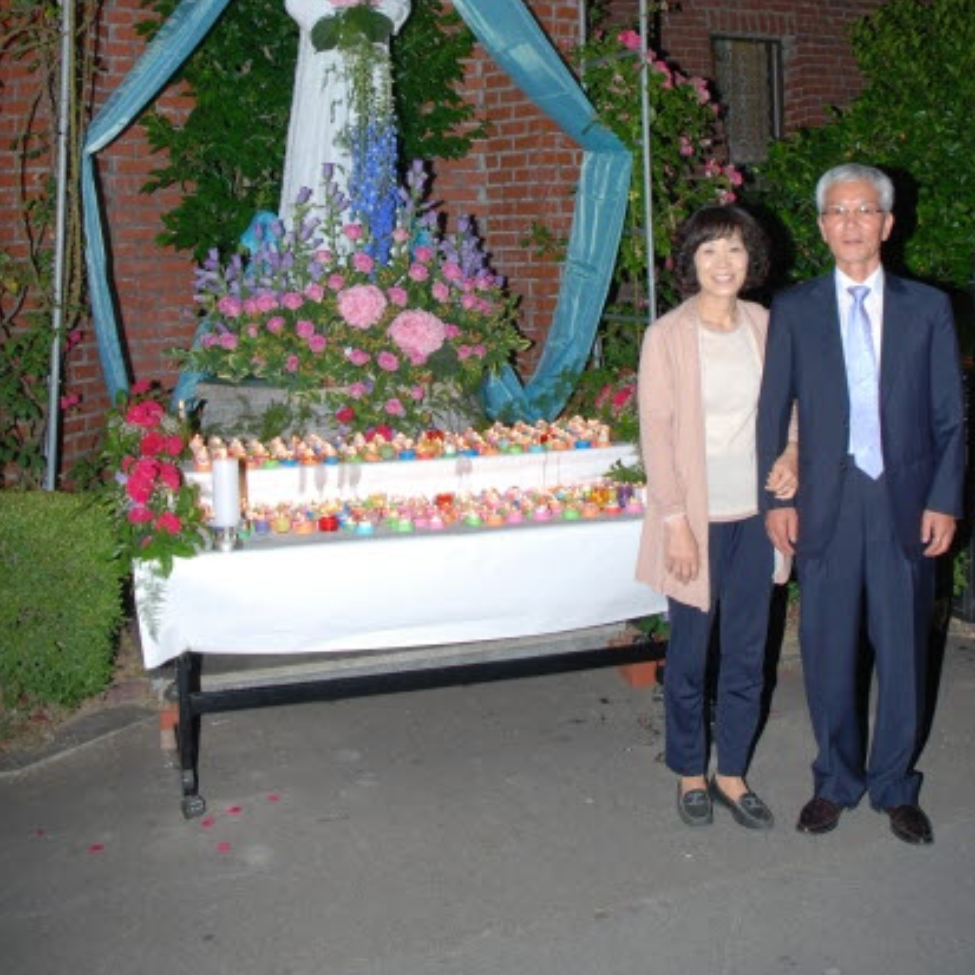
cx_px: 558
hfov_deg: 41.8
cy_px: 163
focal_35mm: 40
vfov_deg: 39.8
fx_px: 1275
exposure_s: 1/60
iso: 200
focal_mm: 18
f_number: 5.6
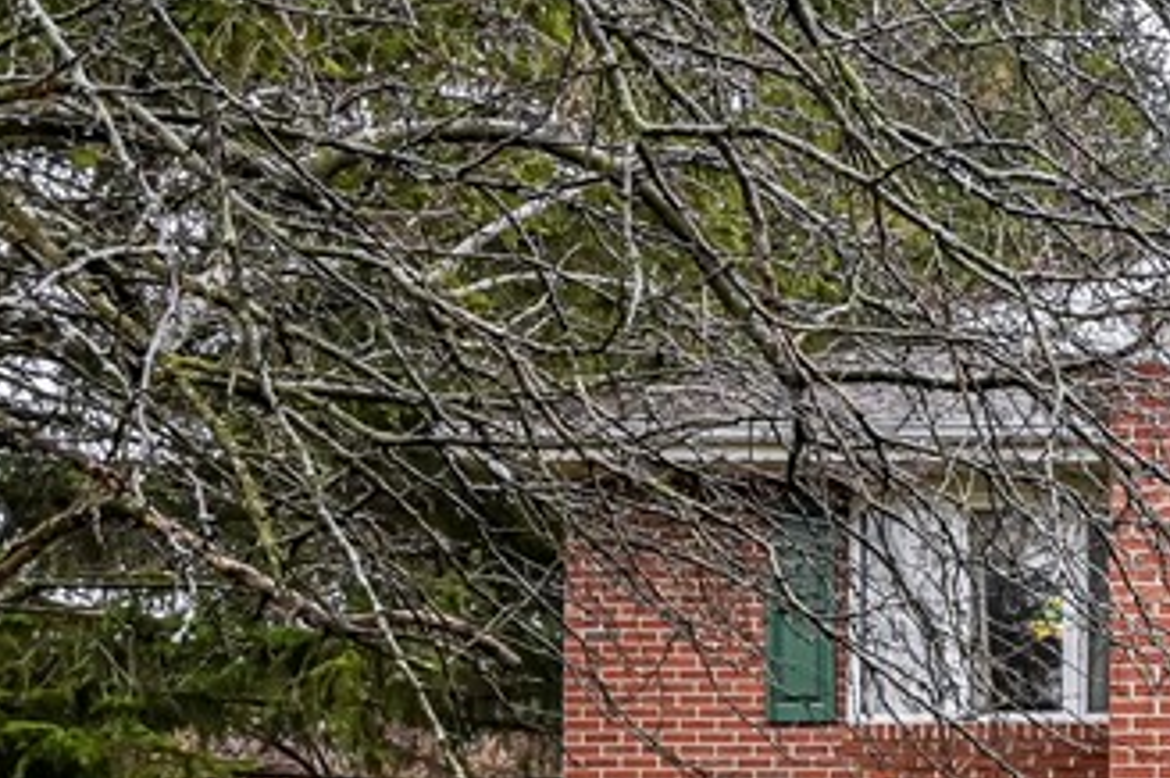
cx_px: 1753
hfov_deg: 24.7
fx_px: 2045
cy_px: 862
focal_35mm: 63
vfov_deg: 20.5
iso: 1250
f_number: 9
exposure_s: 1/125
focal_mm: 19
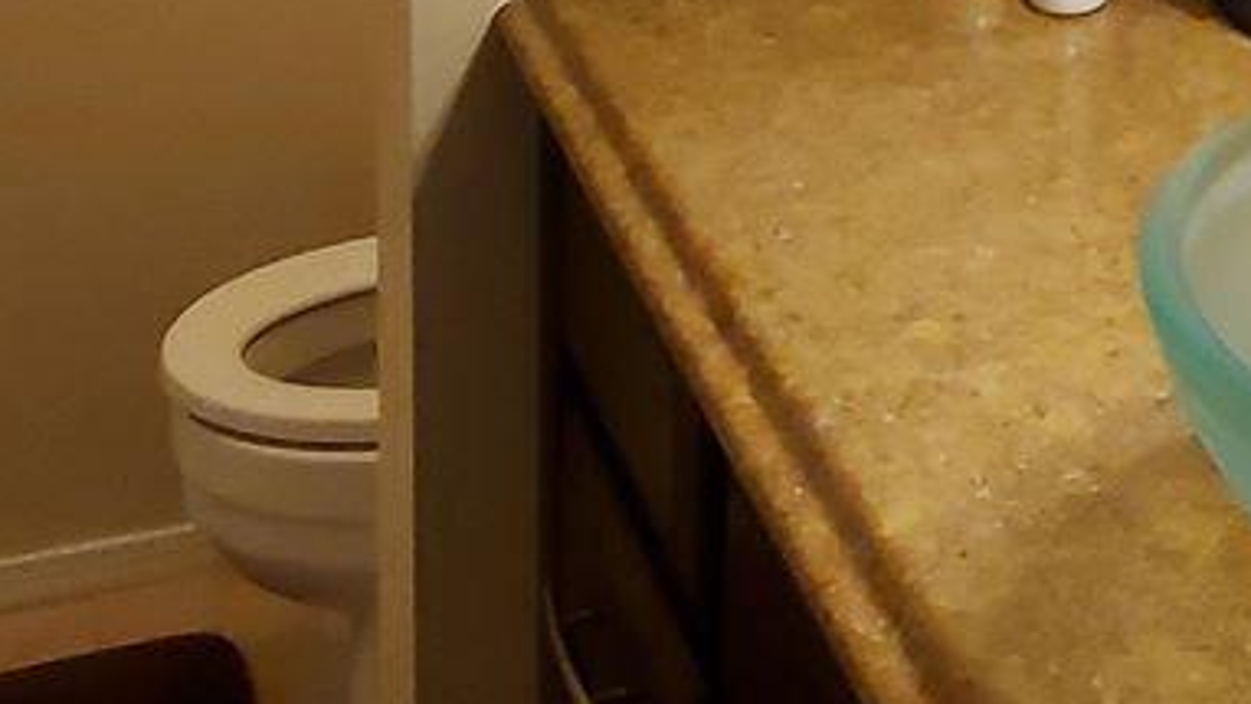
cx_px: 1176
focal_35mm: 76
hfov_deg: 26.7
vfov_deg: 14.2
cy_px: -547
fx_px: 2521
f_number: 2.2
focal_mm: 1.8
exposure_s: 1/59
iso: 200
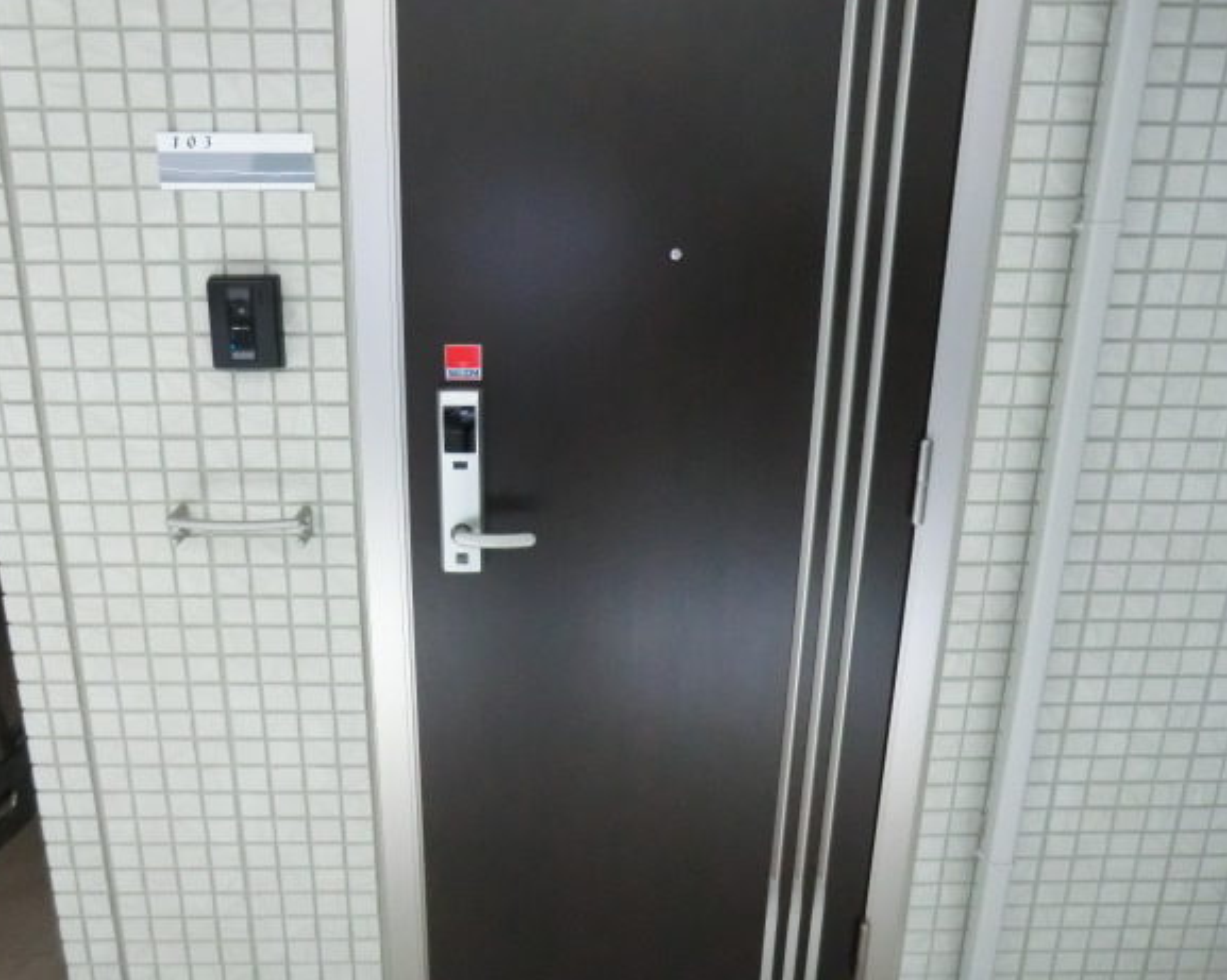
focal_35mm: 26
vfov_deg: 54.9
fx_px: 944
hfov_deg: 65.9
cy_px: 472
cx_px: 553
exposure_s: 1/30
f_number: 3.2
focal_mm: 4.3
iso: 800
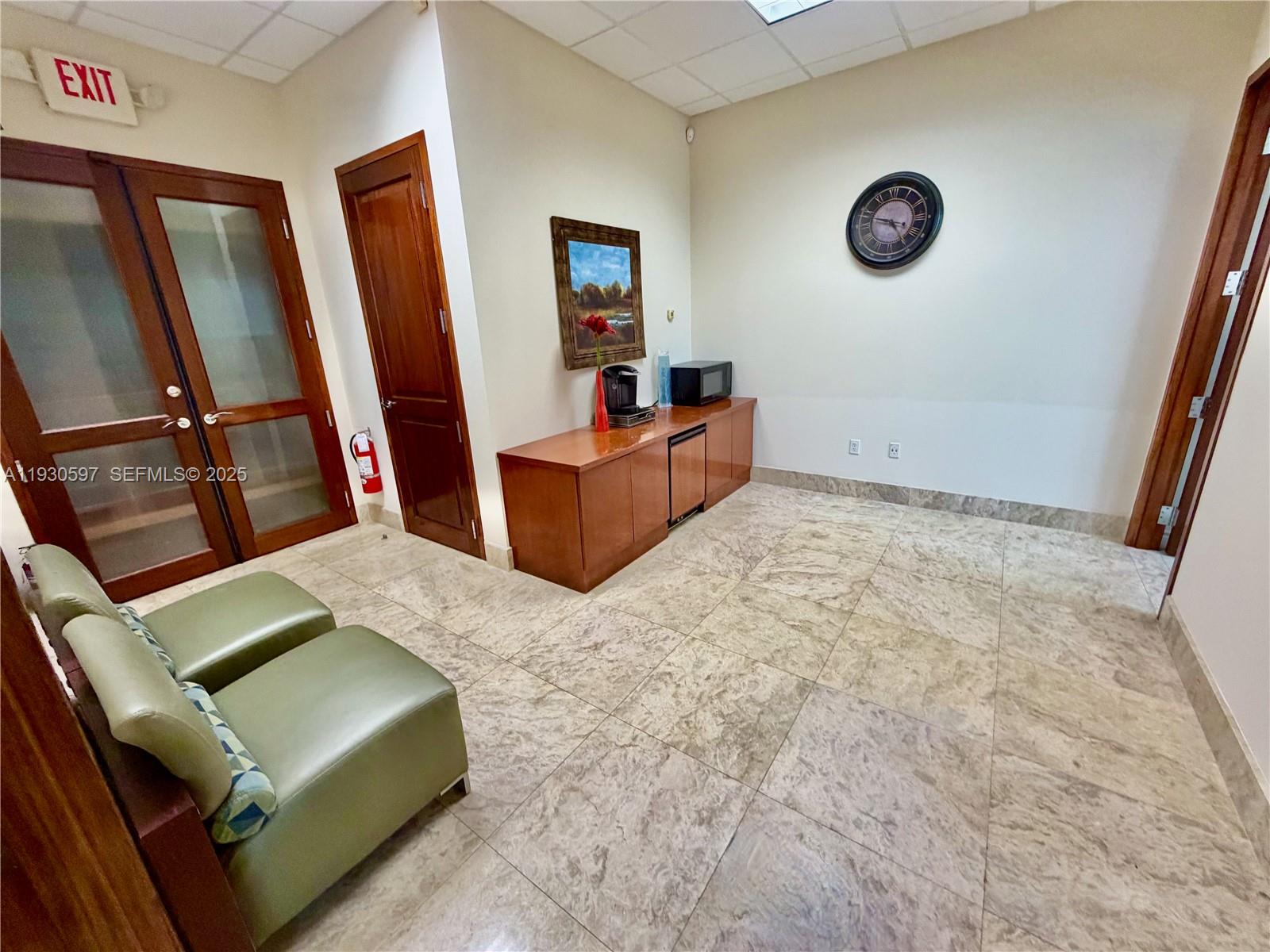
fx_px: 514
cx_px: 635
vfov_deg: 85.7
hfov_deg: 102.1
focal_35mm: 14
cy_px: 476
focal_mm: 2.22
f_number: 2.2
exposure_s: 1/120
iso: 250
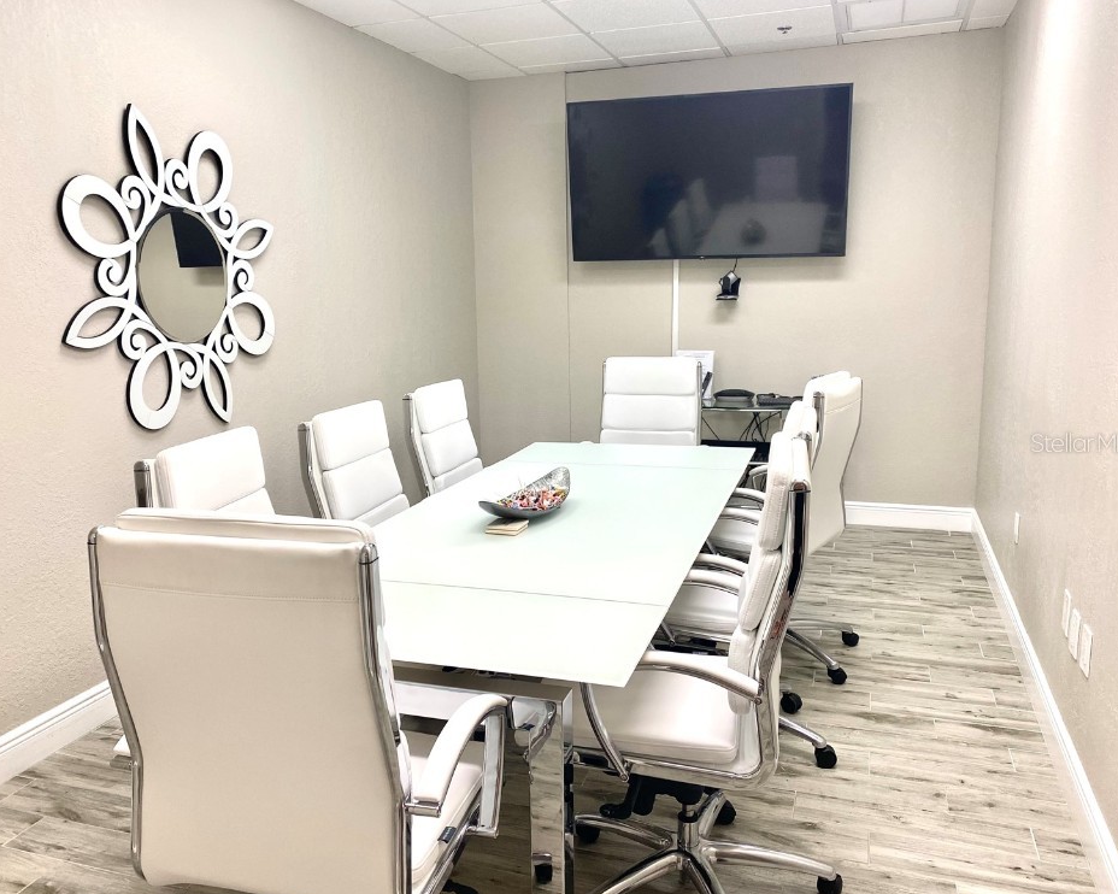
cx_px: 528
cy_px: 442
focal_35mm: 28
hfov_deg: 62.2
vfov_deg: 51.5
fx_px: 926
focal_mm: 4.25
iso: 64
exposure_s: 1/60
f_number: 1.8
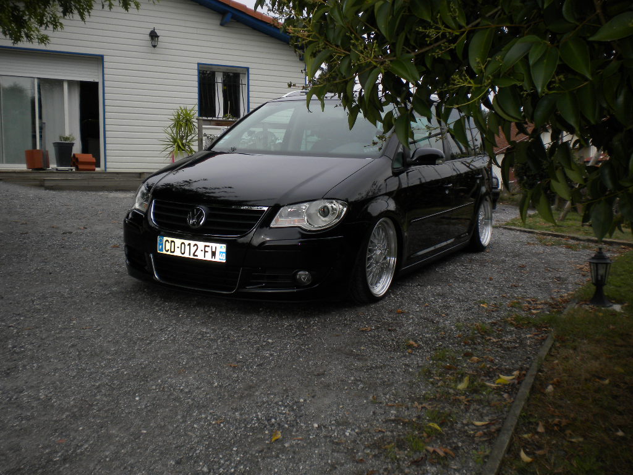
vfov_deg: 40.7
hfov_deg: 52.6
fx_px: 640
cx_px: 316
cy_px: 238
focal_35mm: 35
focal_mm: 6.3
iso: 80
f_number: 4.6
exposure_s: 1/283
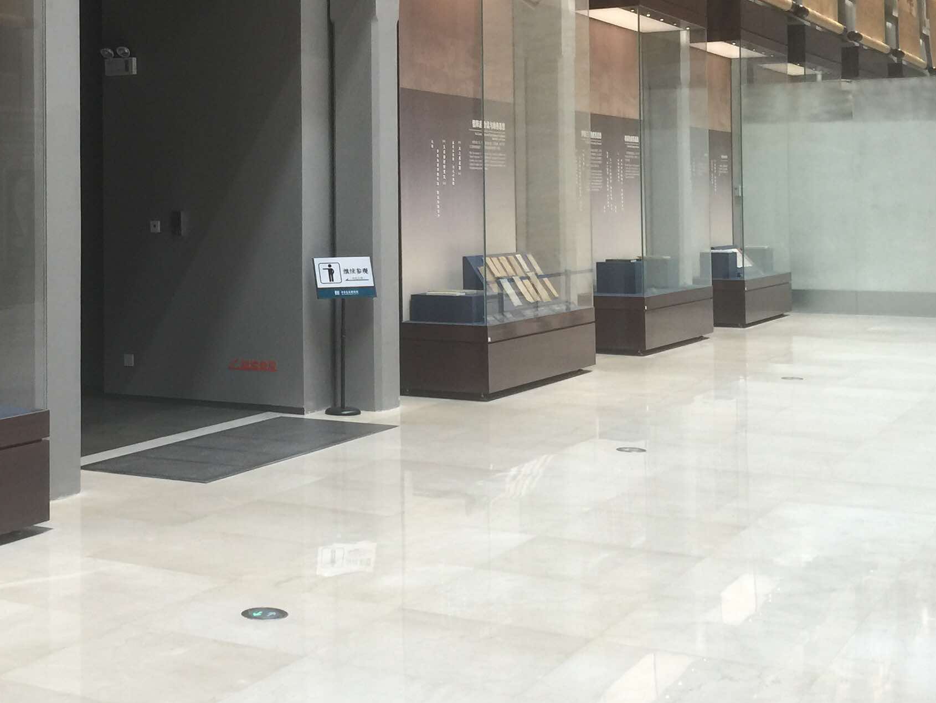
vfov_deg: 25.8
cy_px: 181
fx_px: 1514
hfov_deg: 33.2
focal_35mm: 56
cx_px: 164
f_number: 2.2
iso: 32
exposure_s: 1/33
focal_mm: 4.15
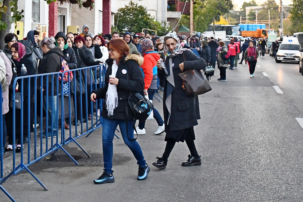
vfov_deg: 36.9
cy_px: 101
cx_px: 152
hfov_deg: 53.1
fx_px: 303
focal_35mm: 36
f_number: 3
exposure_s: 1/800
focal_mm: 24
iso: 1250
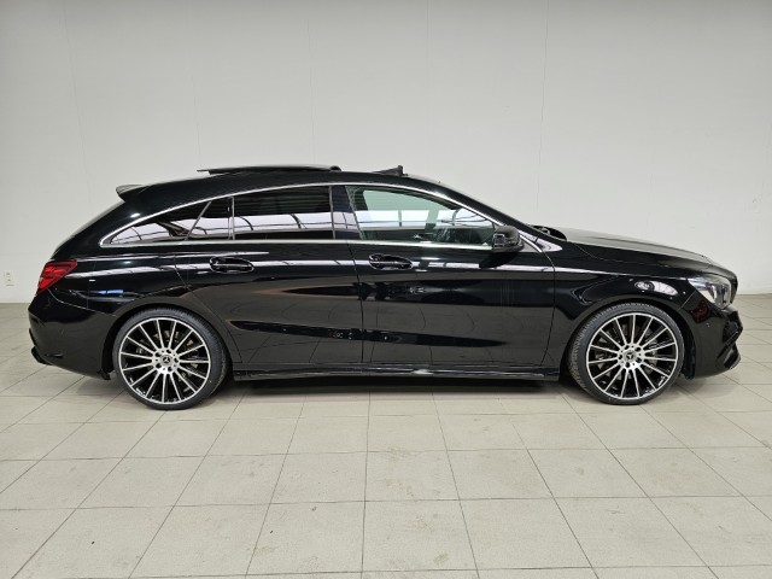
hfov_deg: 73.9
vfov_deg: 58.9
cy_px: 290
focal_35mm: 23
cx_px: 386
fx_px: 513
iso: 40
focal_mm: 6.3
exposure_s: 1/100
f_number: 1.7
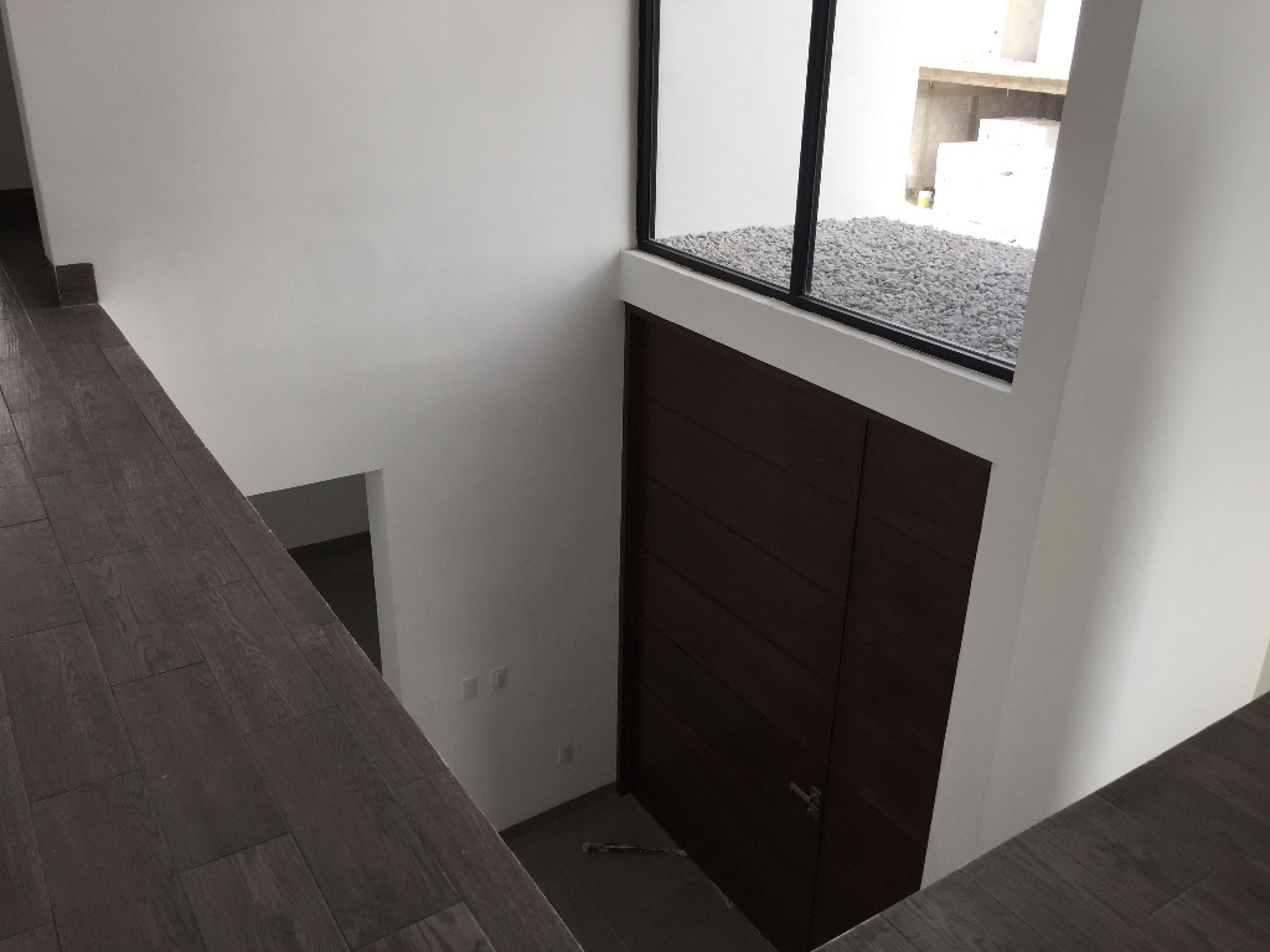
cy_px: 476
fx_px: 1064
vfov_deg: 48.2
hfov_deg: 61.7
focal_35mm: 29
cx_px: 635
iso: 32
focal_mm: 4.15
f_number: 2.2
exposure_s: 1/306
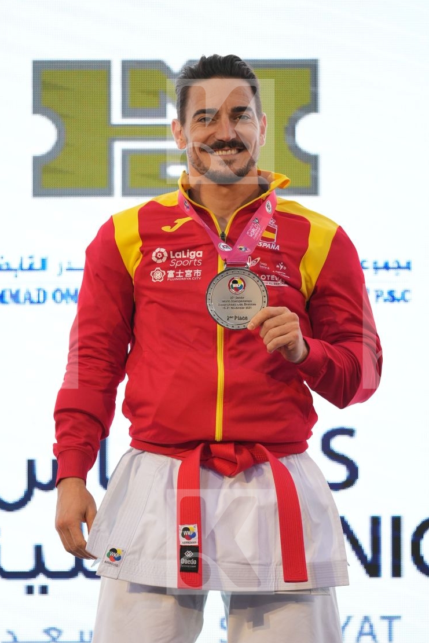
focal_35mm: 324
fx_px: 5789
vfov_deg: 6.4
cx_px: 221
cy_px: 336
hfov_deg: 4.2
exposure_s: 1/250
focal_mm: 200
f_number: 2.8
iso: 500
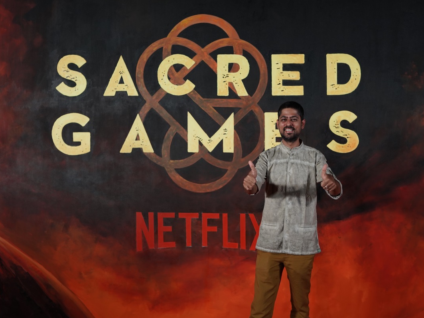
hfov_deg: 48.9
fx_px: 465
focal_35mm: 38
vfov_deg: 37.7
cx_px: 231
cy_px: 159
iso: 1000
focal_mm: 35
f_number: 2
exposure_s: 1/640
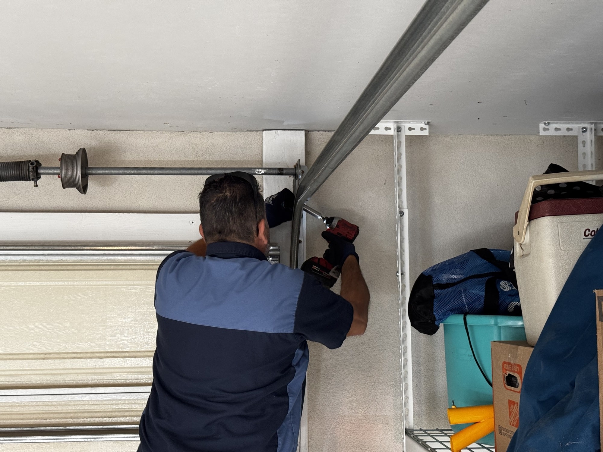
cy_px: 226
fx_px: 836
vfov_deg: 30.3
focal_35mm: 48
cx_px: 302
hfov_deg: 39.7
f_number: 1.78
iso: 250
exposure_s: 1/40
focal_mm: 6.76
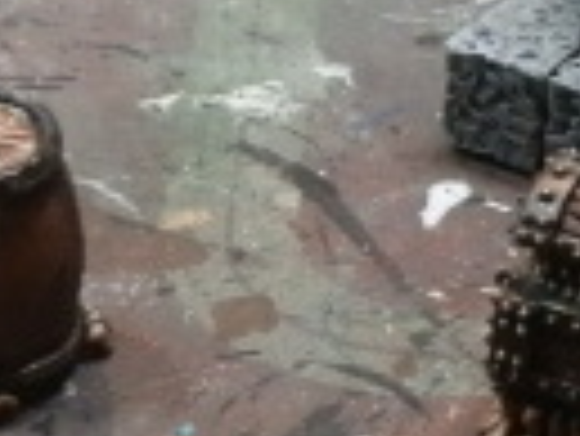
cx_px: 787
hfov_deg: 16.0
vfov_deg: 12.8
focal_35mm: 116
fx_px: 1945
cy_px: 189
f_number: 3.1
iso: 400
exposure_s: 1/80
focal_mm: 5
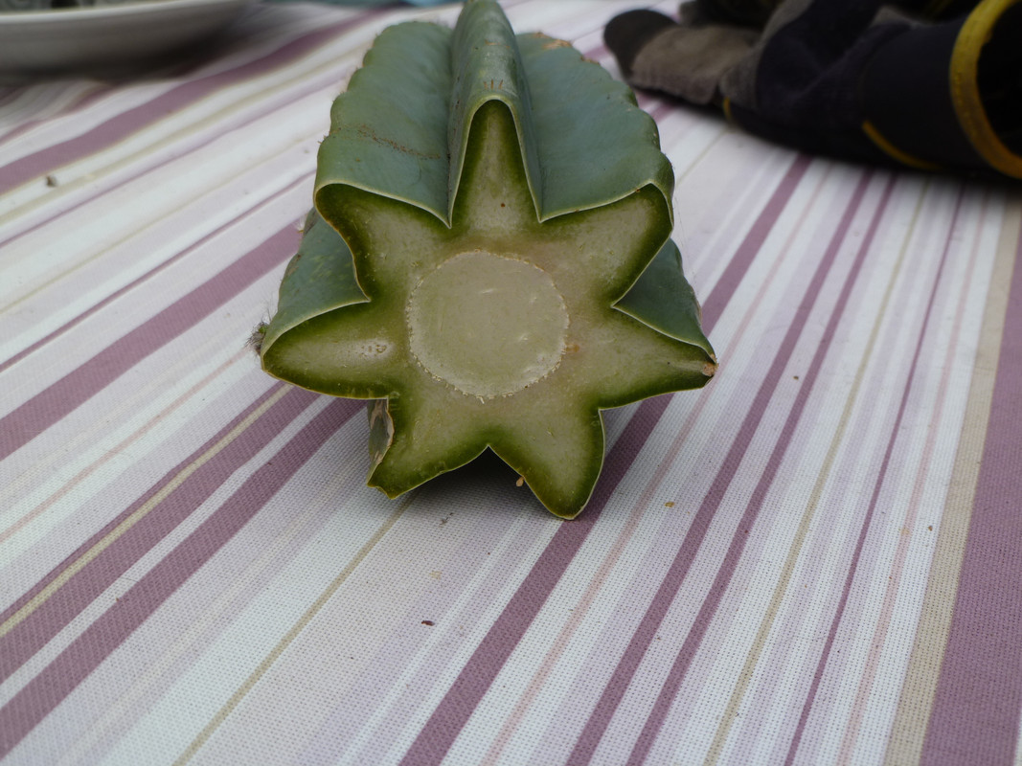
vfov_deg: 29.1
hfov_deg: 38.2
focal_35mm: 50
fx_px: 1476
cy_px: 383
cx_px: 511
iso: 80
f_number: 3.9
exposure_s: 1/500
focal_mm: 9
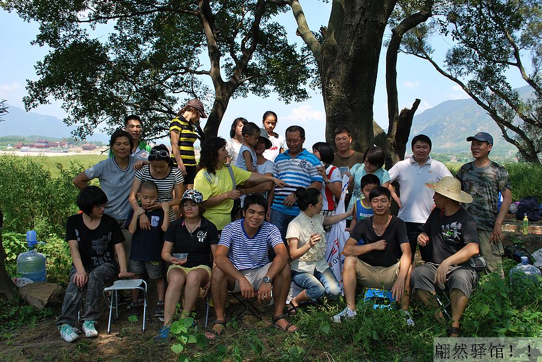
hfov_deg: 61.9
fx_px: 452
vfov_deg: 43.7
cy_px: 181
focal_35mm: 30
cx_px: 271
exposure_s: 1/160
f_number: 6.3
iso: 100
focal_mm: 20
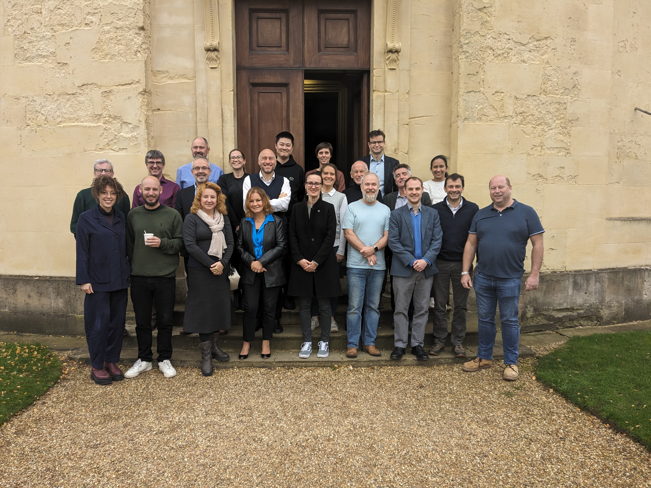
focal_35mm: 27
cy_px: 244
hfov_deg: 65.3
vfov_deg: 51.4
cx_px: 326
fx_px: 508
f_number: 1.73
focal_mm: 4.38
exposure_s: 1/278
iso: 55
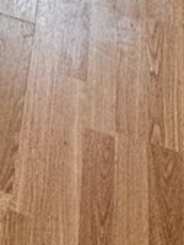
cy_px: -498
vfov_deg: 11.3
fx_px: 665
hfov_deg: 14.8
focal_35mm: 94
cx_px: -80
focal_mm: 2.22
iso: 100
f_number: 2.2
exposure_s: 1/120
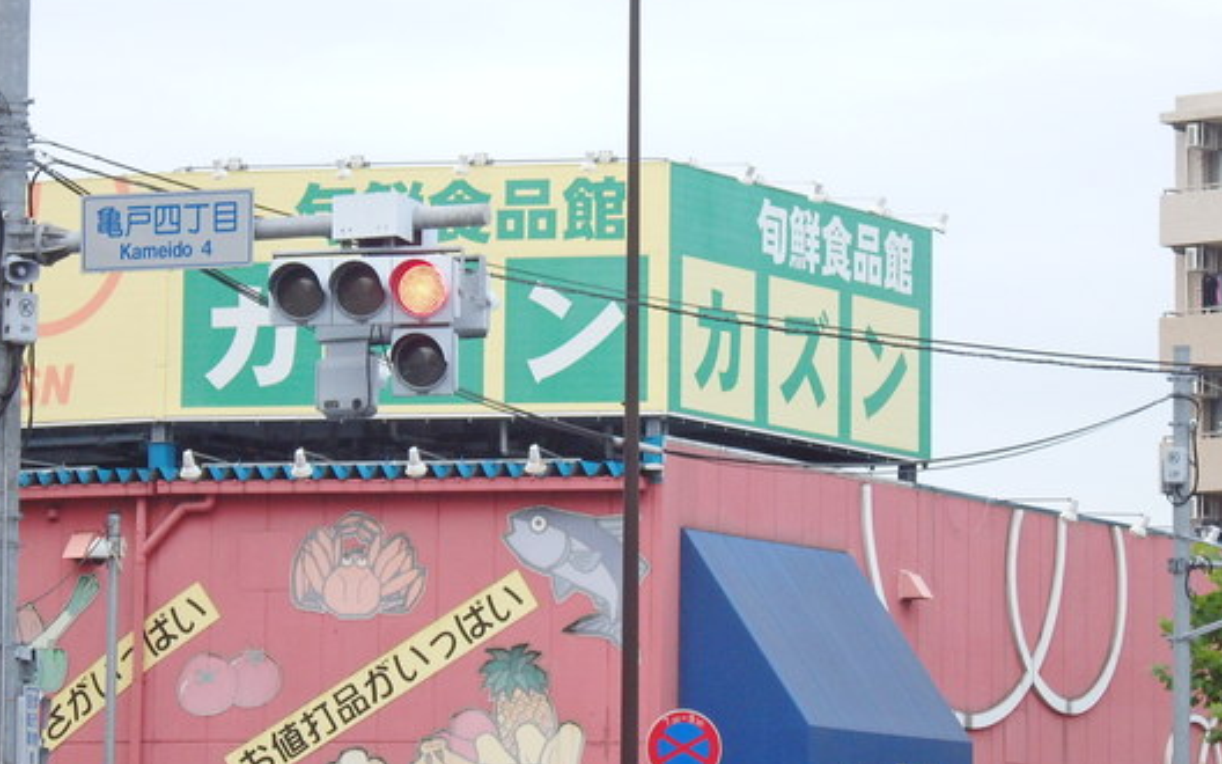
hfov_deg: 11.6
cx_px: 597
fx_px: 5995
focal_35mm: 180
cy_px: 373
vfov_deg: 7.3
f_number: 5.4
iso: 500
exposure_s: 1/125
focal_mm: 25.1
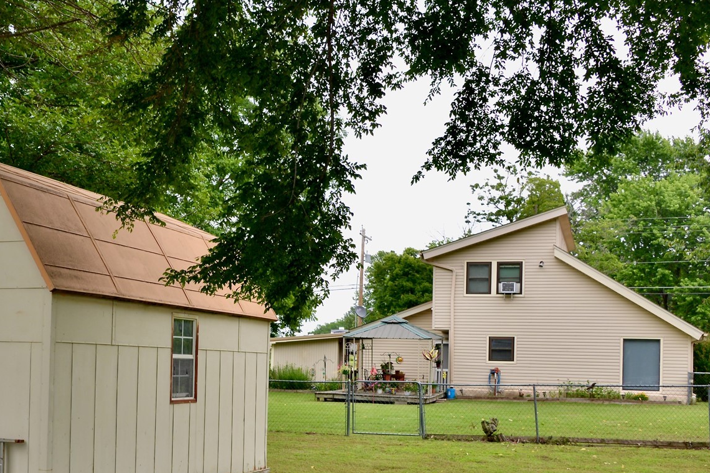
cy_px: 350
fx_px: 986
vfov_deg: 26.7
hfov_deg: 38.6
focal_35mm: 50
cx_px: 184
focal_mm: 28
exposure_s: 1/200
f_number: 8
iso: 320
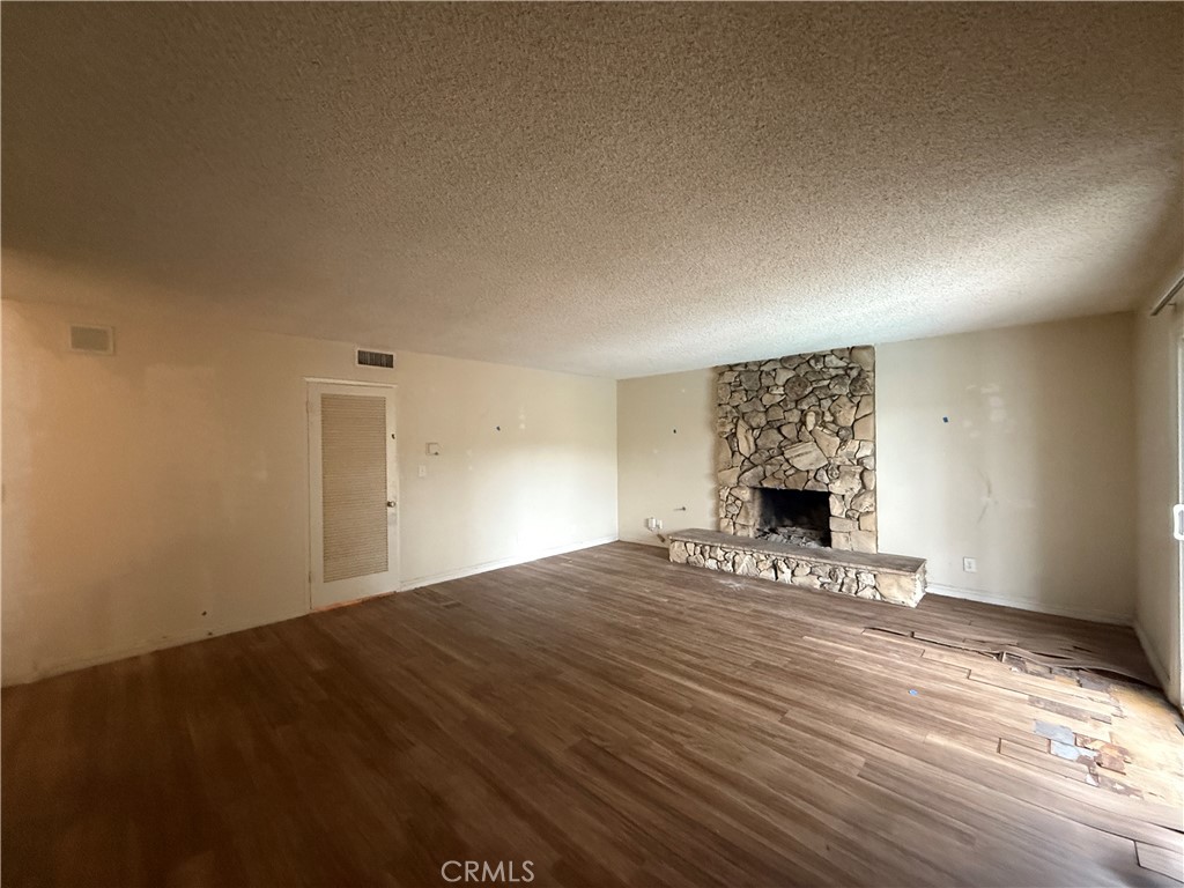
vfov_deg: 85.7
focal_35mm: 14
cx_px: 592
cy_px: 444
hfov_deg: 102.1
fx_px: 479
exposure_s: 1/60
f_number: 2.2
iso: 800
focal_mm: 2.22
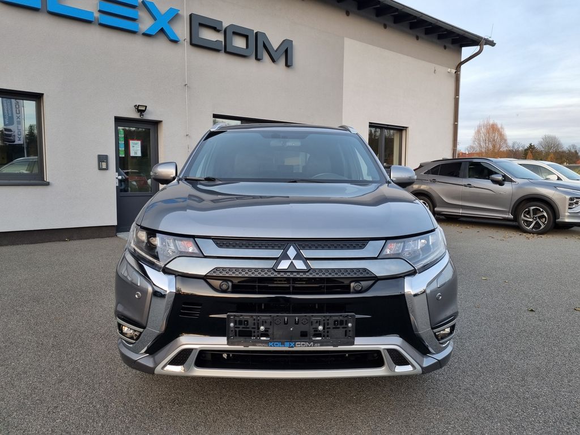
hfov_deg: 67.3
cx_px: 290
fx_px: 436
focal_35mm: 26
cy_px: 218
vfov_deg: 53.1
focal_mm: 5.4
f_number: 1.8
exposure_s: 1/100
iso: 64
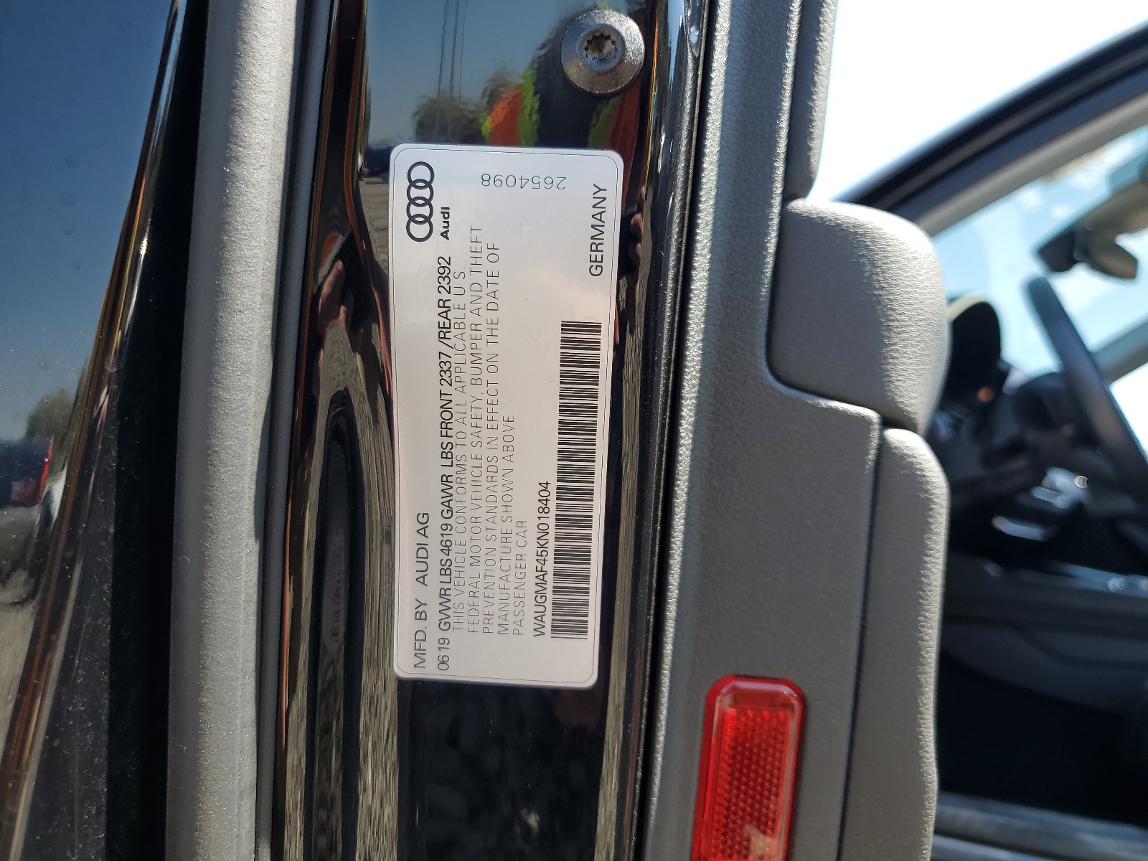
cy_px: 430
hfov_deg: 67.3
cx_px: 574
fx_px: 862
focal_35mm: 26
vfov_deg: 53.1
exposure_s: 1/476
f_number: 1.5
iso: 50
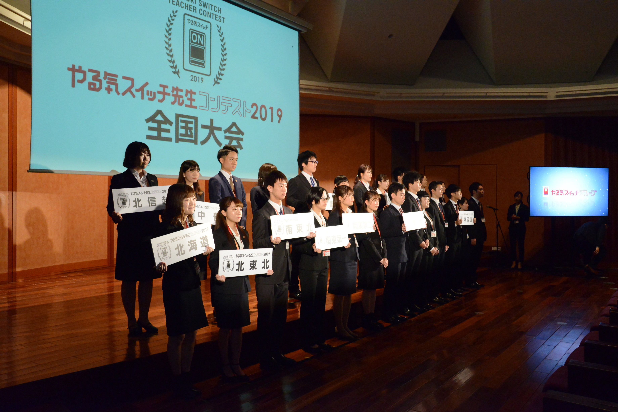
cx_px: 309
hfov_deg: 60.3
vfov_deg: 42.4
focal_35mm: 31
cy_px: 206
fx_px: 532
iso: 6400
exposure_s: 1/125
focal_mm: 31
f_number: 8
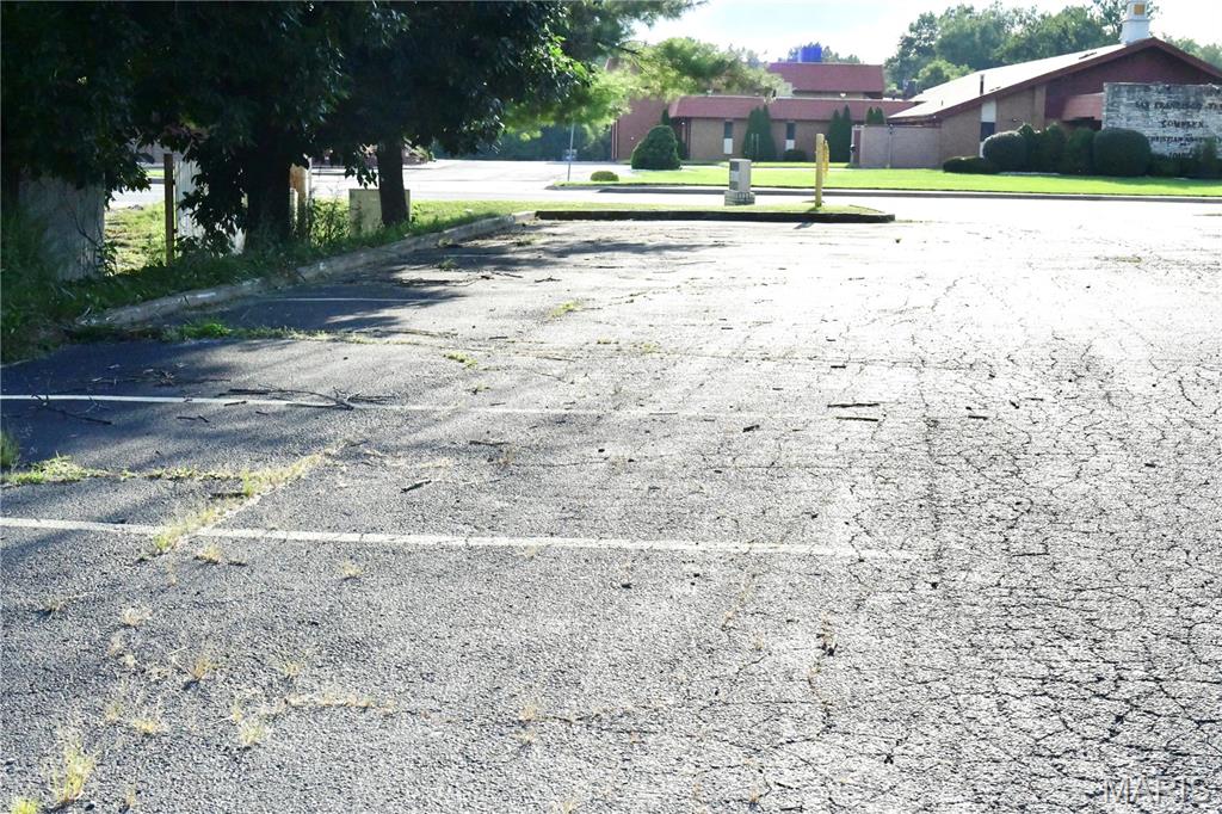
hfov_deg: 39.6
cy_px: 407
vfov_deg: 27.0
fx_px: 1697
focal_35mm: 50
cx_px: 611
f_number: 16
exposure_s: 1/8000
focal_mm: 50
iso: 20000
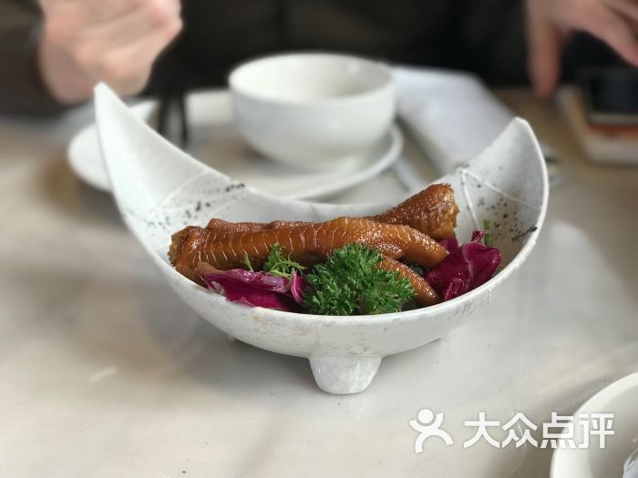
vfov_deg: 25.7
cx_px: 319
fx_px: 1051
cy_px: 239
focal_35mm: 57
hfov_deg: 33.8
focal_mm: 6.6
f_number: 2.8
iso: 125
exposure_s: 1/100
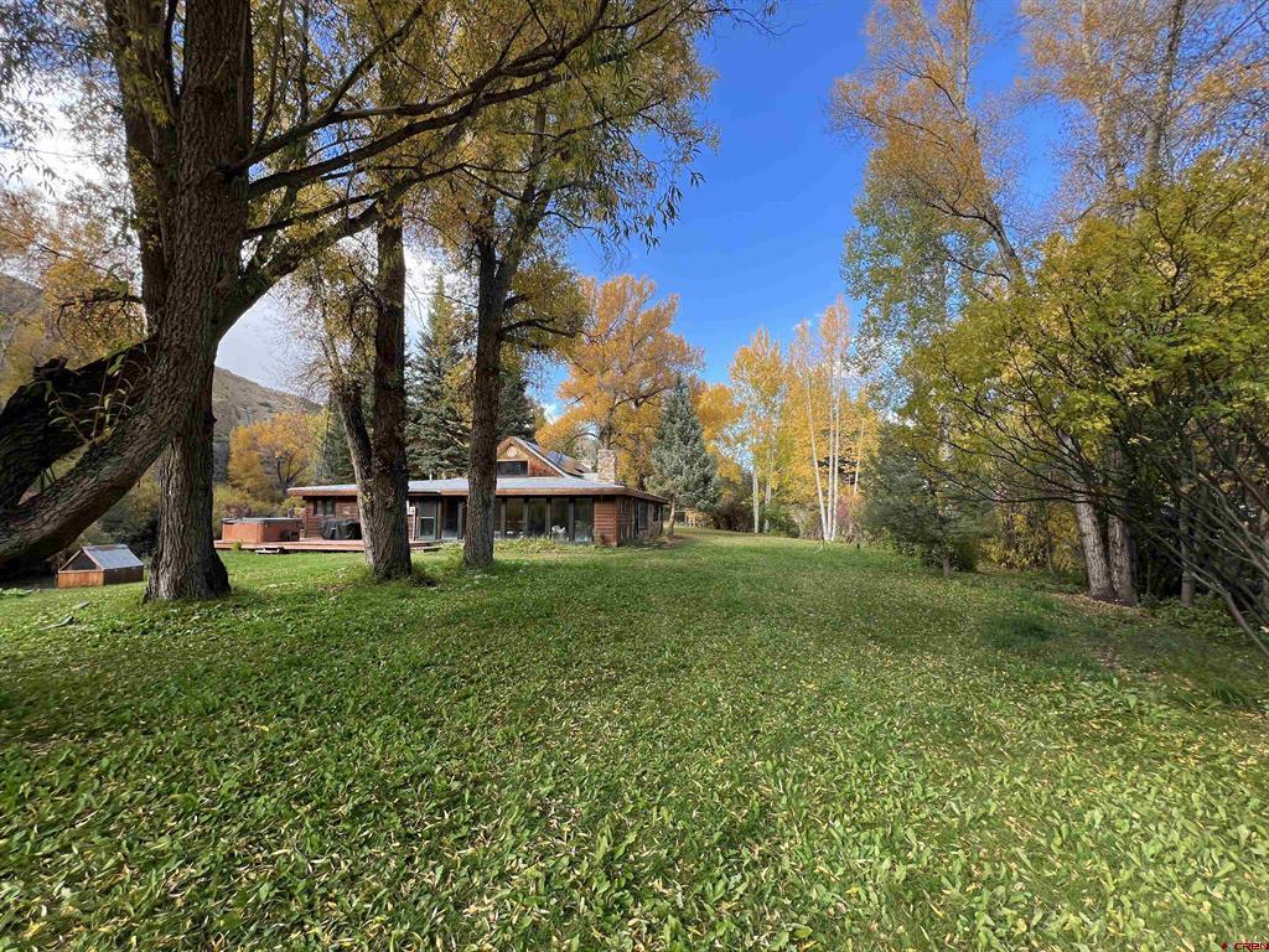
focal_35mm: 13
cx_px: 634
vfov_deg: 89.9
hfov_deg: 106.2
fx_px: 477
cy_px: 476
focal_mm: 1.57
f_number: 1.8
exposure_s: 1/168
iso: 32
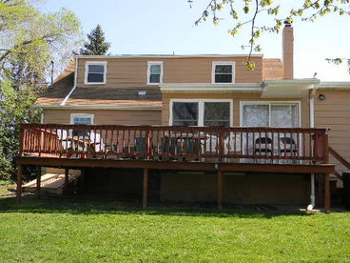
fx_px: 364
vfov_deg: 39.7
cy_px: 132
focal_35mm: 36
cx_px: 175
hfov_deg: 51.4
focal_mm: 6.4
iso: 80
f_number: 3.7
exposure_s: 1/304
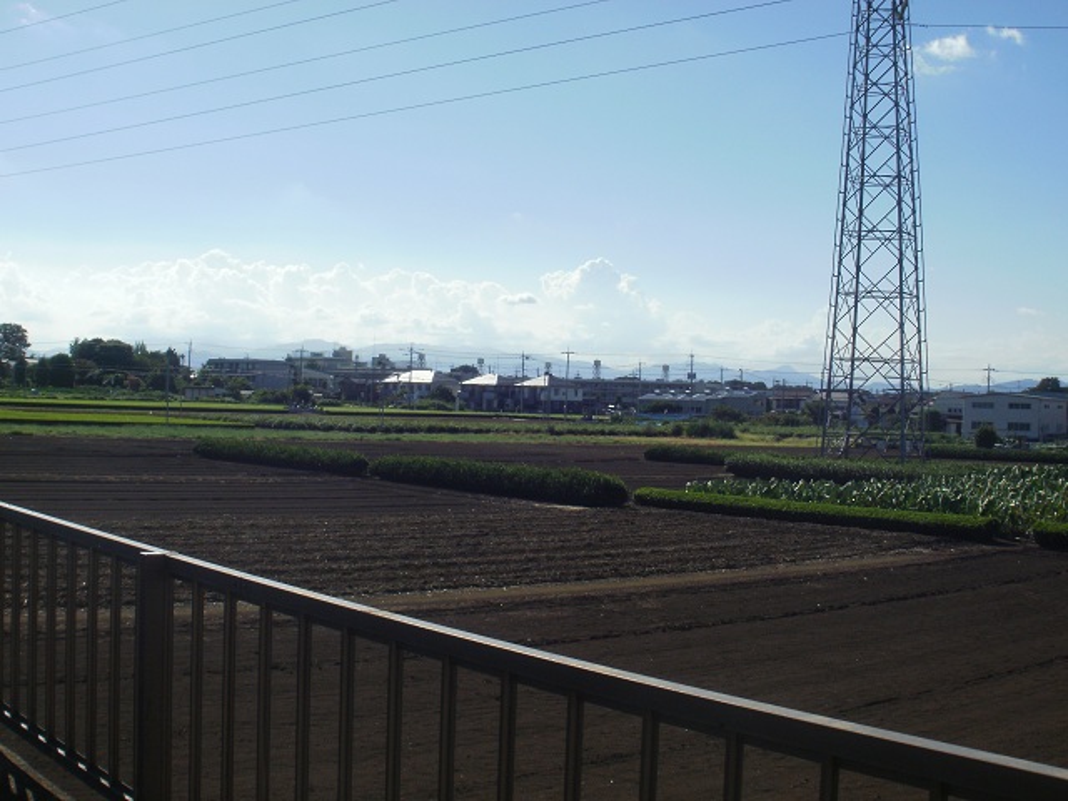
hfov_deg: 42.9
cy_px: 400
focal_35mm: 44
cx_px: 534
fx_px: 1358
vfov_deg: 32.9
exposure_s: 1/500
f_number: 6.3
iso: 100
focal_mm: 7.7
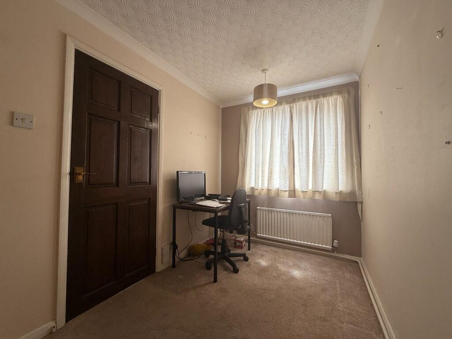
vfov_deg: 85.7
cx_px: 226
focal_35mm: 14
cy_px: 170
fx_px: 183
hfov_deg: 102.1
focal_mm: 2.22
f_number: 2.2
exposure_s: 1/99
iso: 40
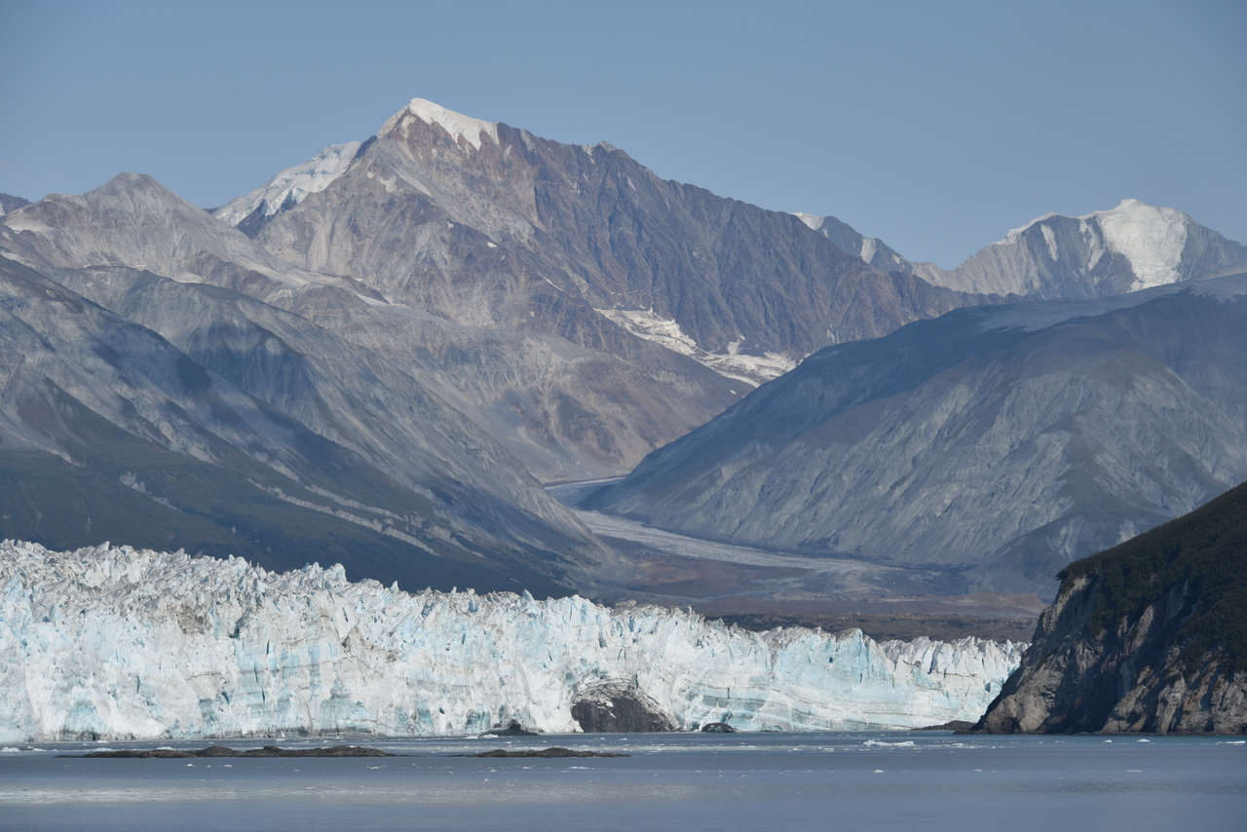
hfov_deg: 12.8
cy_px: 416
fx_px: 5543
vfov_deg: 8.6
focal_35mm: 160
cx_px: 624
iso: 100
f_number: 10
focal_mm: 160
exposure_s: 1/400
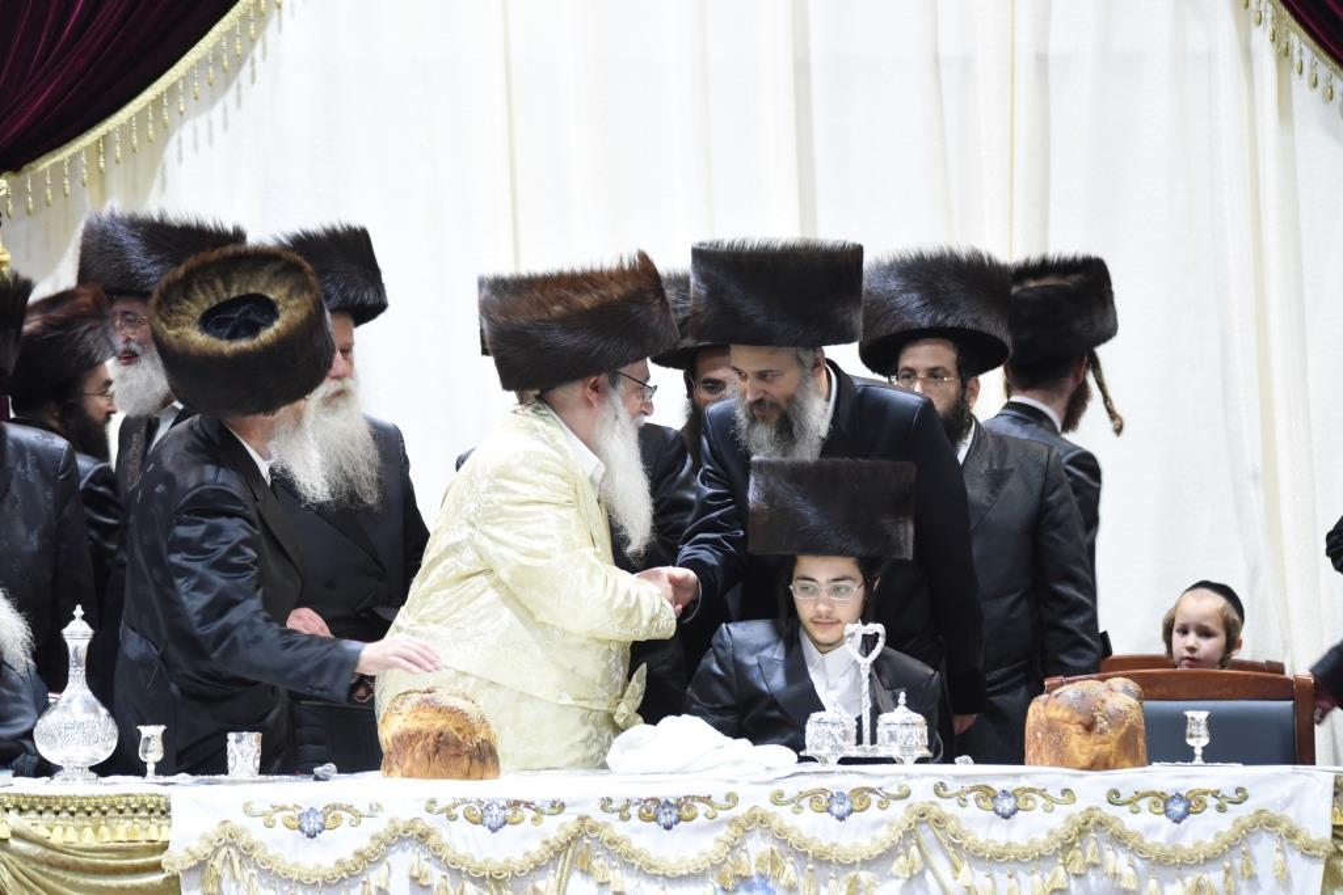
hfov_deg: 6.4
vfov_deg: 4.3
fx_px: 11939
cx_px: 672
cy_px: 448
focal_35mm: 320
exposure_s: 1/80
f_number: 6.3
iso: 4000
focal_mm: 320
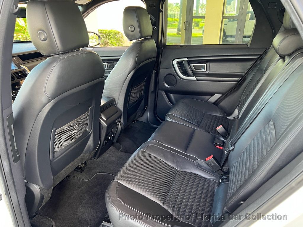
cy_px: 114
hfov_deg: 67.3
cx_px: 152
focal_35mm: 26
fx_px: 228
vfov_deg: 53.1
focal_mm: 5.7
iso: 160
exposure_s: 1/60
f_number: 1.5
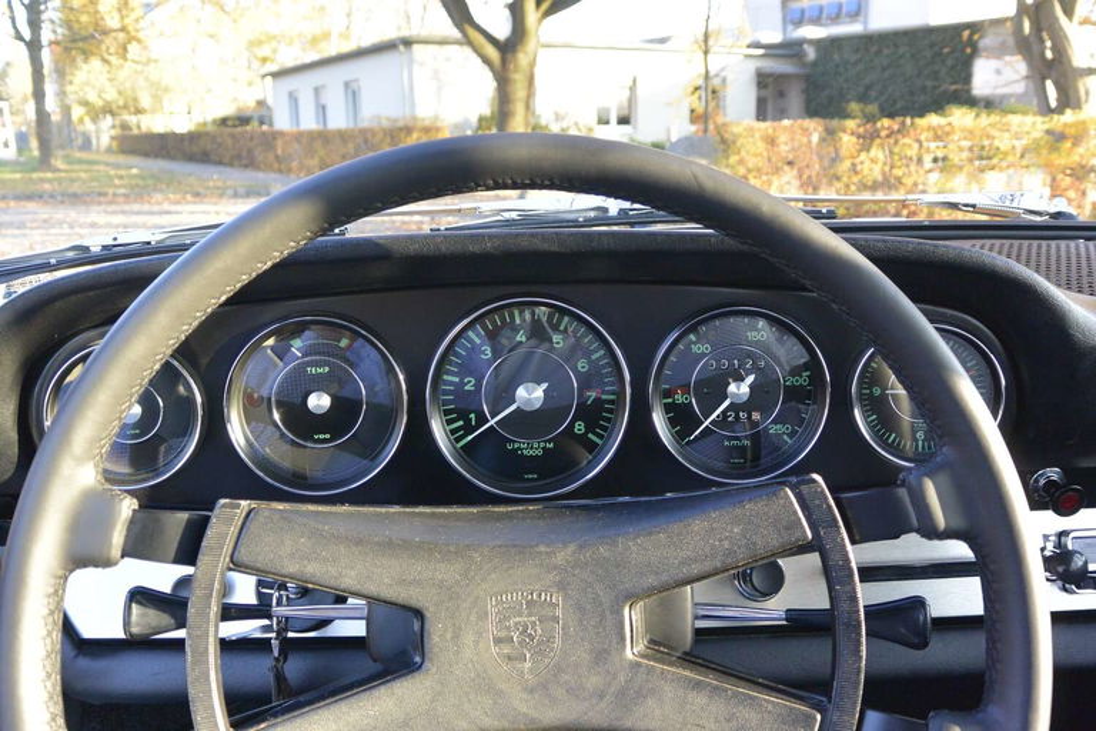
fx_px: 883
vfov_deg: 45.0
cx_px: 548
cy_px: 366
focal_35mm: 29
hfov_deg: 63.7
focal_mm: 11
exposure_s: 1/125
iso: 320
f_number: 3.5
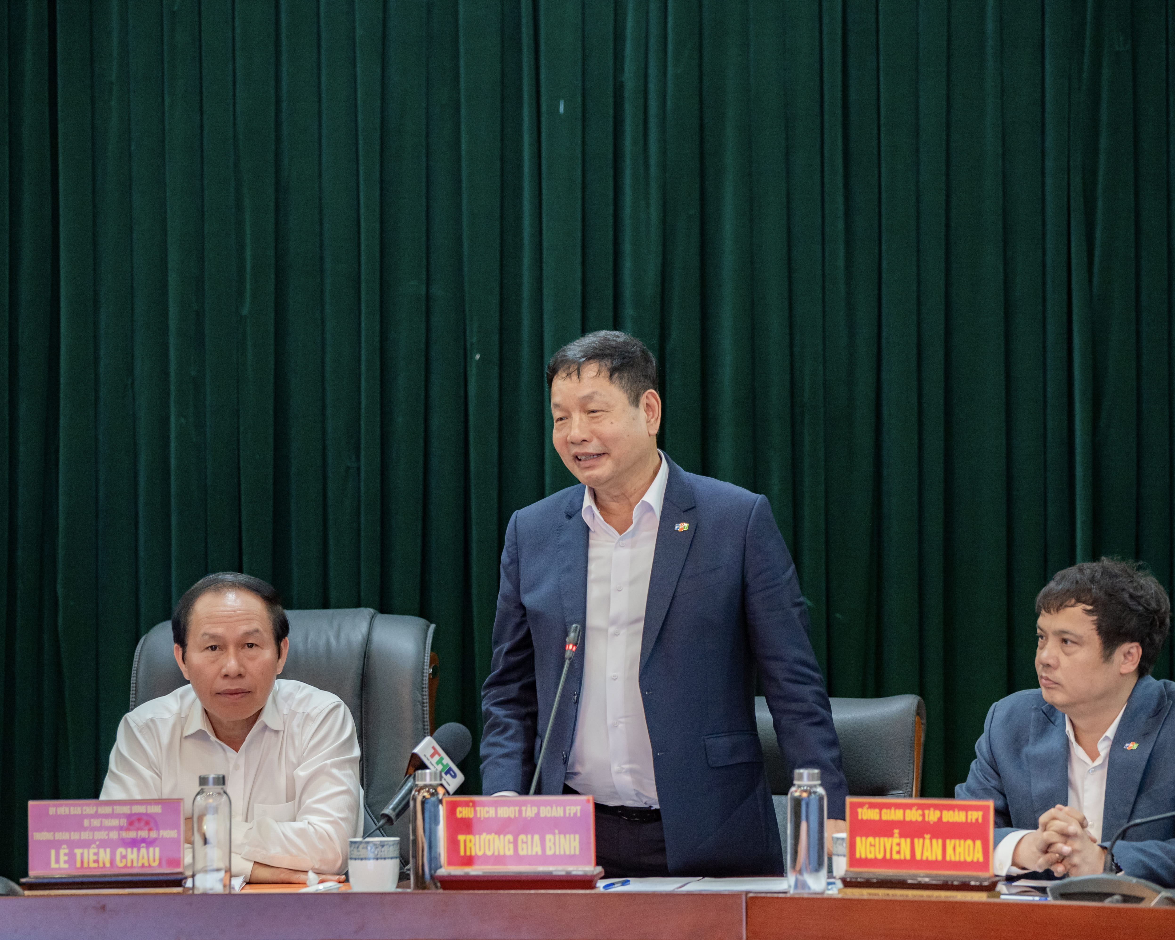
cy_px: 470
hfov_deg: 14.0
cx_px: 610
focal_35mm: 138
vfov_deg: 11.2
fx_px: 4799
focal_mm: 122
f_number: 2.8
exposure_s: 1/320
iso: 1600
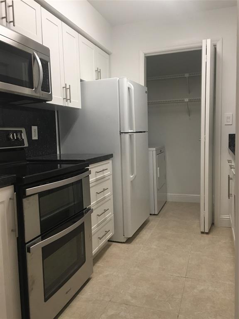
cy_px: 160
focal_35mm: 29
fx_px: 267
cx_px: 120
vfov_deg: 61.7
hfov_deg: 48.2
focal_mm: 4.15
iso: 64
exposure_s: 1/15
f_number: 2.2
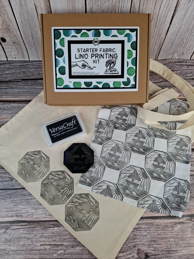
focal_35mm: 23
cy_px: 130
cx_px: 97
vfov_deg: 73.9
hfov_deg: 58.9
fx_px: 172
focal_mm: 5.54
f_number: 1.8
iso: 50
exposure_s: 1/104
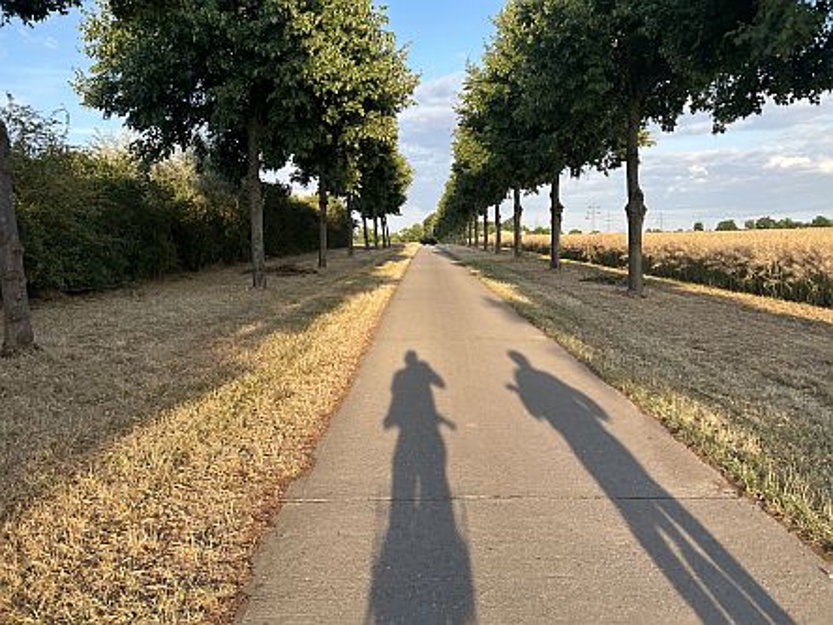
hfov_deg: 67.3
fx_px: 626
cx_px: 416
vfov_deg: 53.1
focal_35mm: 26
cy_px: 312
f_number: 1.5
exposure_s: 1/866
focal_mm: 5.7
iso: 50
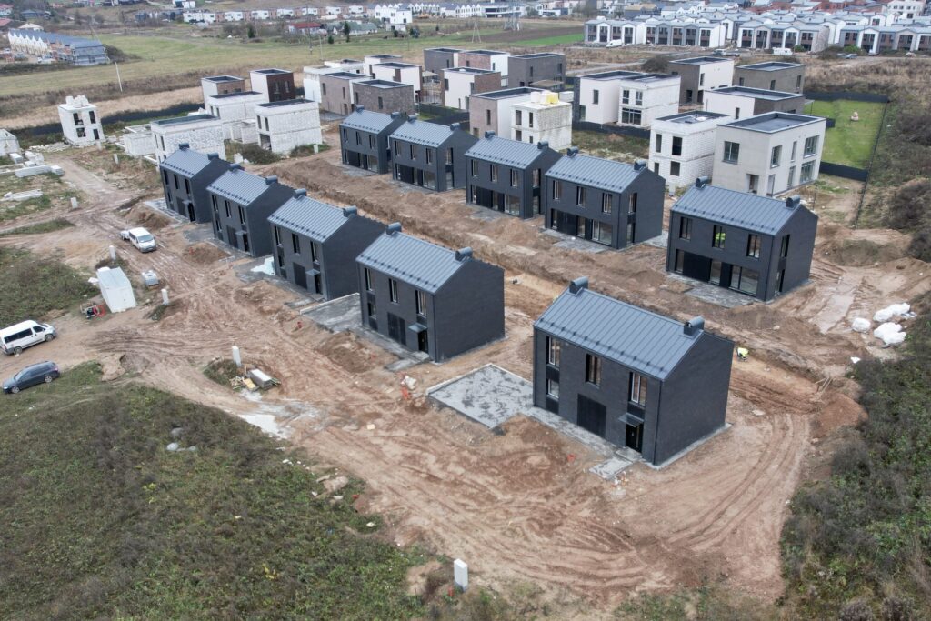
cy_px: 310
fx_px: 569
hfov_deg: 78.6
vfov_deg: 57.2
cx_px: 466
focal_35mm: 22
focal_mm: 8.38
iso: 140
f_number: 2.8
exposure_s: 1/60
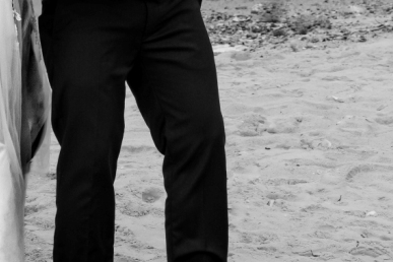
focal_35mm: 127
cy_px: -42
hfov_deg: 16.1
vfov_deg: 10.6
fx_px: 1386
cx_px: 274
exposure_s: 1/200
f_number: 8
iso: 100
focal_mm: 48
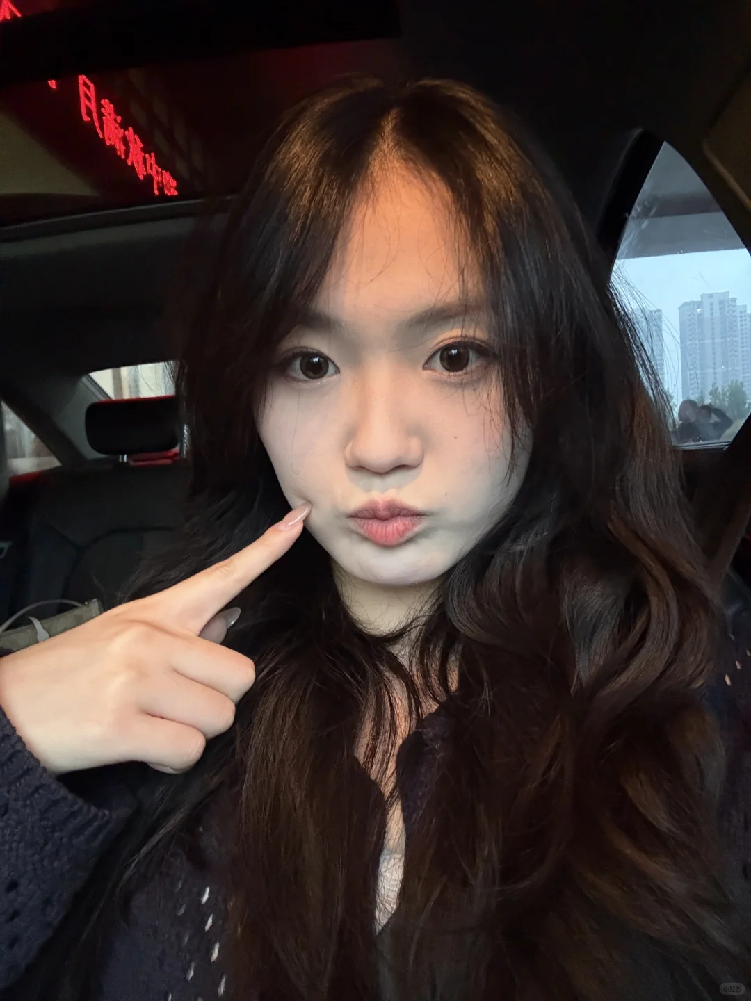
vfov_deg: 73.9
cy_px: 500
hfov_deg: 58.9
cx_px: 376
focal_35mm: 23
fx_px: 665
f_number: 1.9
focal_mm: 2.69
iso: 640
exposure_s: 1/24
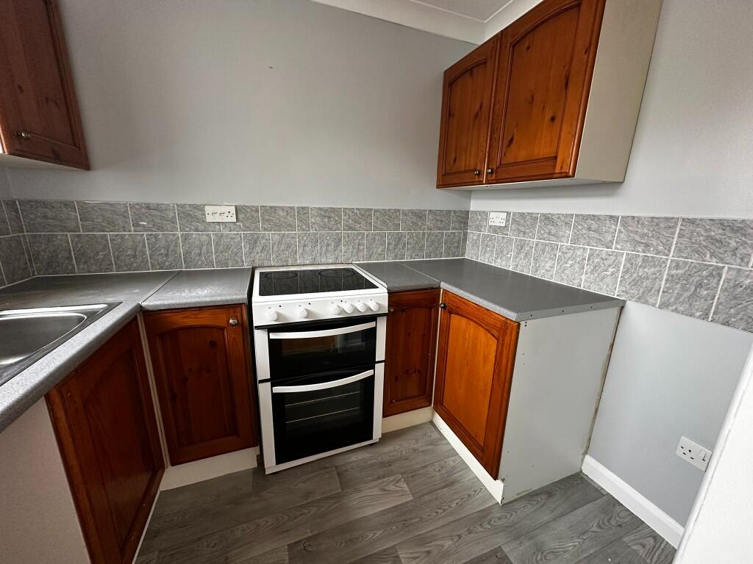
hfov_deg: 102.1
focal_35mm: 14
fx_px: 305
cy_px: 282
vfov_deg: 85.7
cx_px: 376
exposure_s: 1/99
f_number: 2.2
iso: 250
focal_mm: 2.22
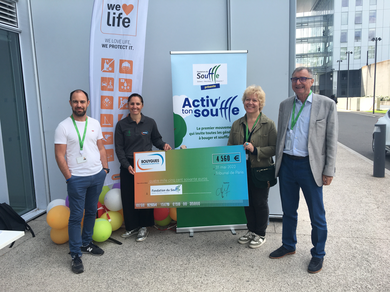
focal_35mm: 29
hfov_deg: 61.7
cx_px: 195
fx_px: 327
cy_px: 146
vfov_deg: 48.2
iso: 25
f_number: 2.2
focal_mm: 4.15
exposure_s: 1/400
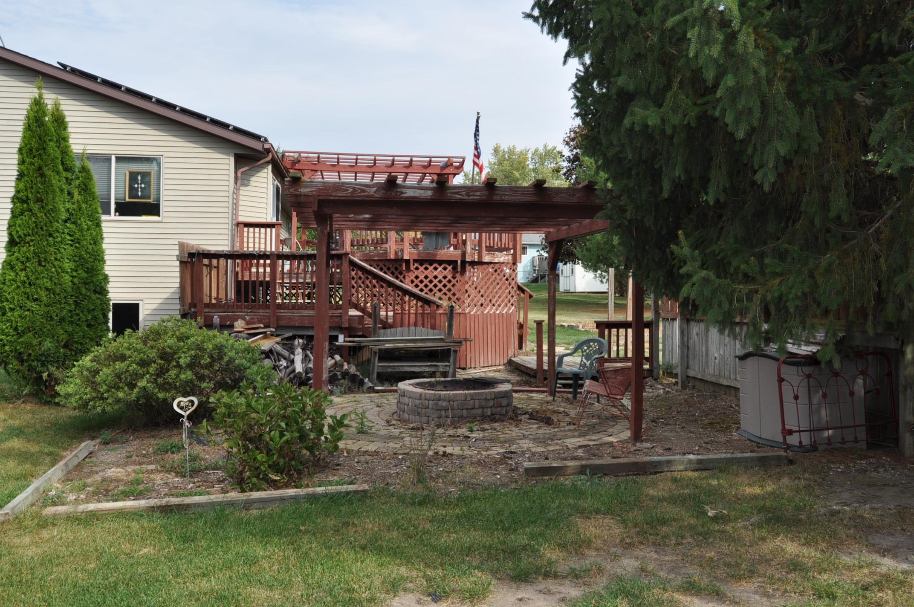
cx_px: 457
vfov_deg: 39.9
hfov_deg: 57.3
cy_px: 304
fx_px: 837
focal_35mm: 33
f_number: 10
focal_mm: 22
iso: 200
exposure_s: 1/200
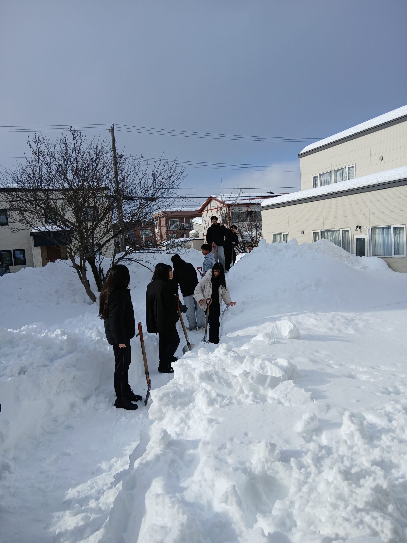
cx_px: 204
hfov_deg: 53.1
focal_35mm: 26
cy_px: 272
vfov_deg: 67.3
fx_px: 408
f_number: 1.8
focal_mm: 3.86
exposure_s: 1/853
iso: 20
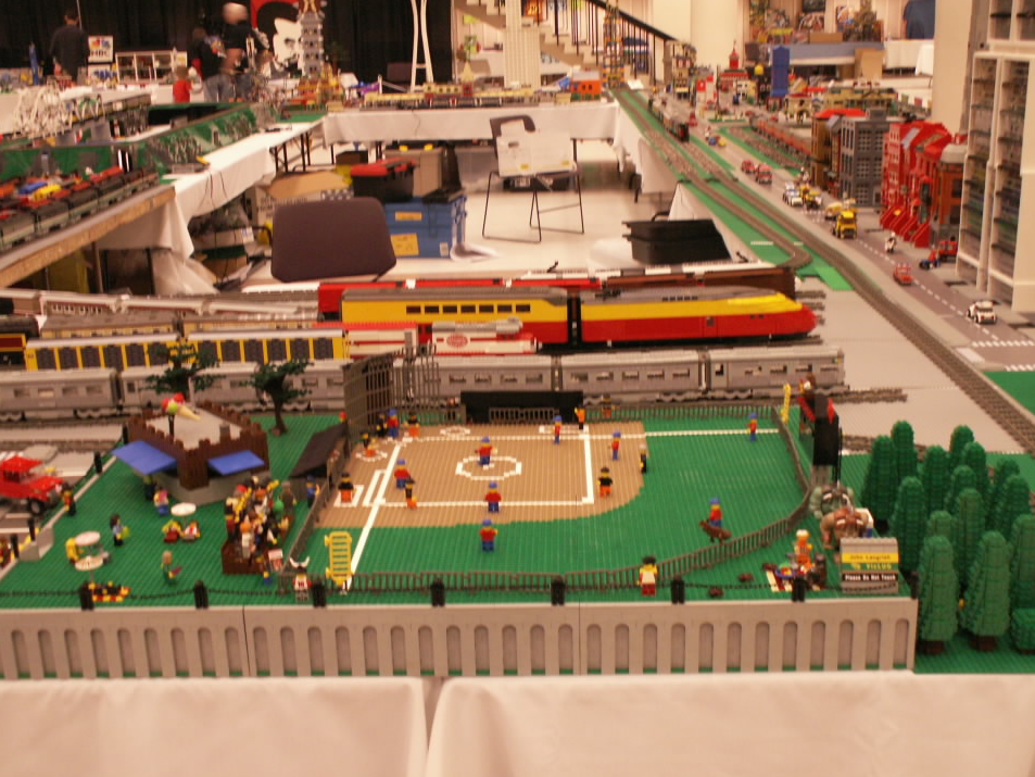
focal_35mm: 43
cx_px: 529
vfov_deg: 33.6
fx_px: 1286
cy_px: 405
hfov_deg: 43.8
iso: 160
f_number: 2.8
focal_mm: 6.84
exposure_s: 1/6
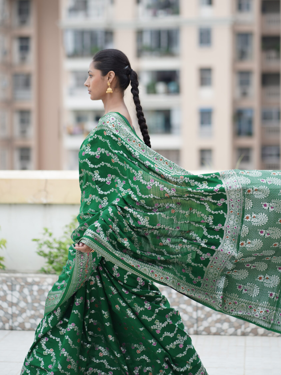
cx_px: 140
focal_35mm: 93
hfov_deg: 15.9
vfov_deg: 21.1
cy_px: 166
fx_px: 1007
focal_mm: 85
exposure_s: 1/400
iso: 100
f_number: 2.5
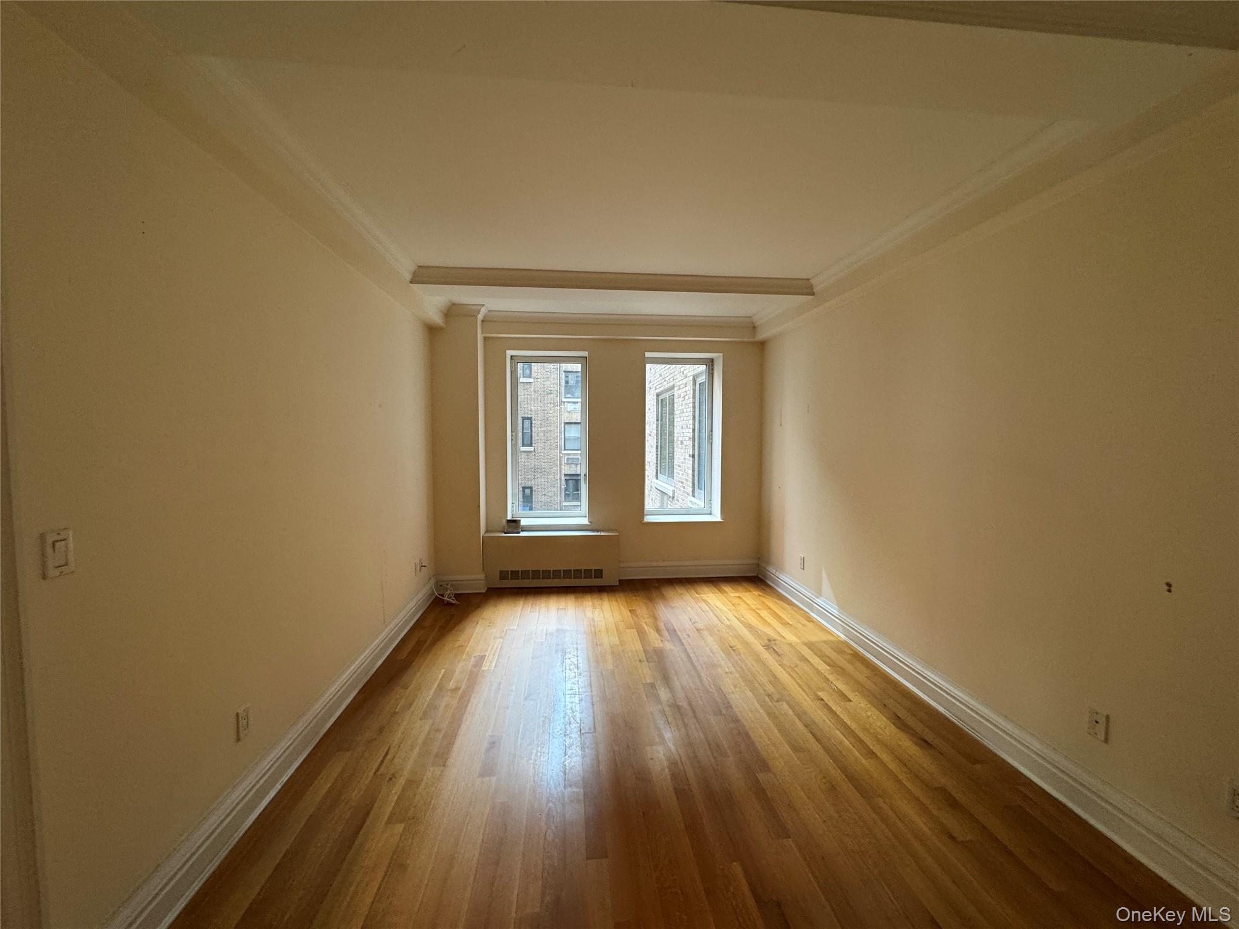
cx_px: 620
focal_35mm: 14
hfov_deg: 102.1
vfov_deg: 85.7
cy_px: 464
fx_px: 501
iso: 200
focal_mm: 2.22
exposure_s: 1/60
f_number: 2.2
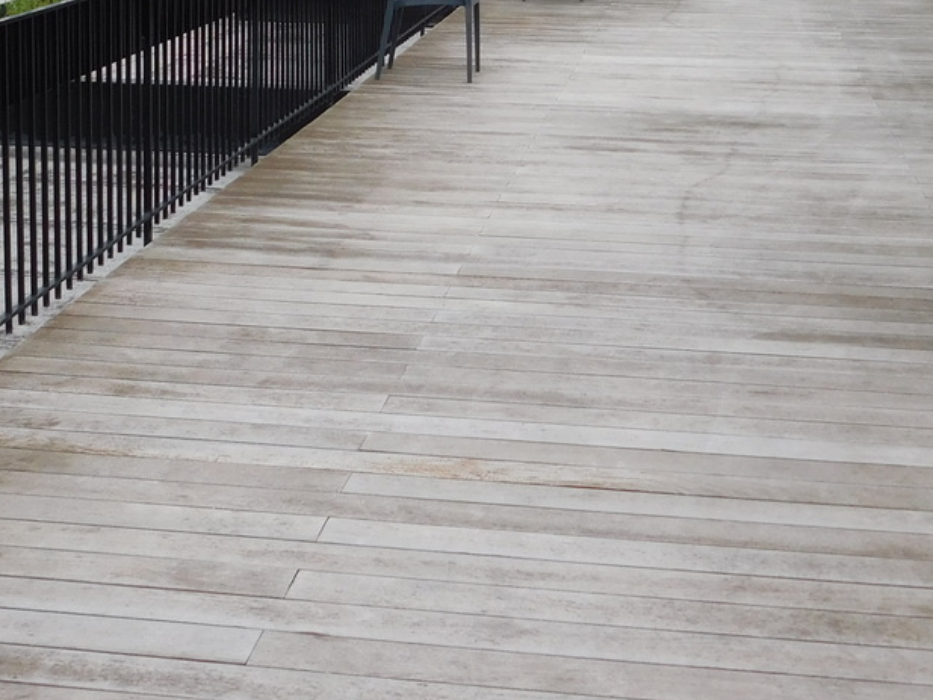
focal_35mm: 70
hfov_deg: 27.8
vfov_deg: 20.3
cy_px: -21
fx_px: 1887
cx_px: 420
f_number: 3.2
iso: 125
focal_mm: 5.3
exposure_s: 1/1000
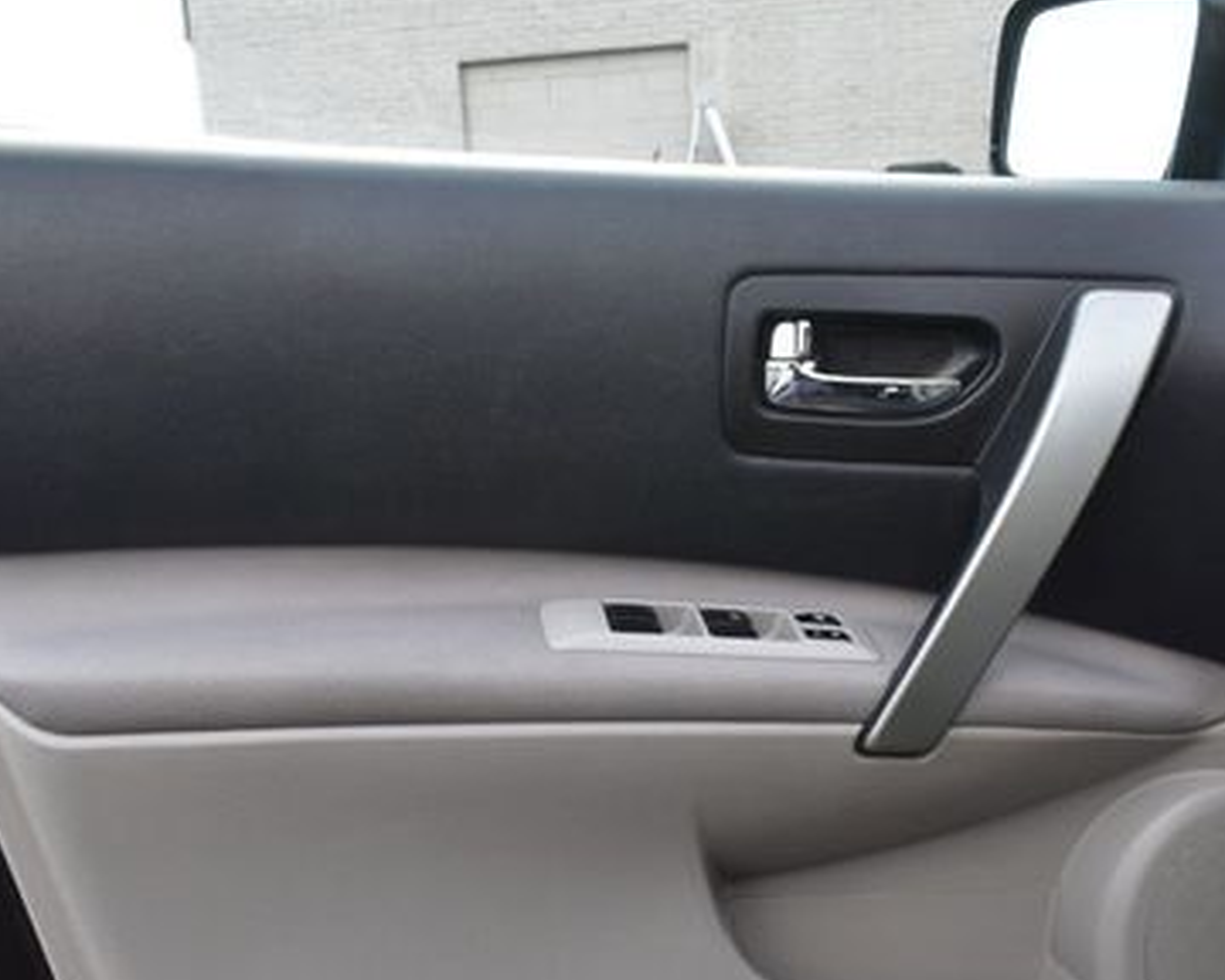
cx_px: 735
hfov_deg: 41.0
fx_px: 1631
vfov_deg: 33.0
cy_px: 698
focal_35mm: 45
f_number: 9
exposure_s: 1/100
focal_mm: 18
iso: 400
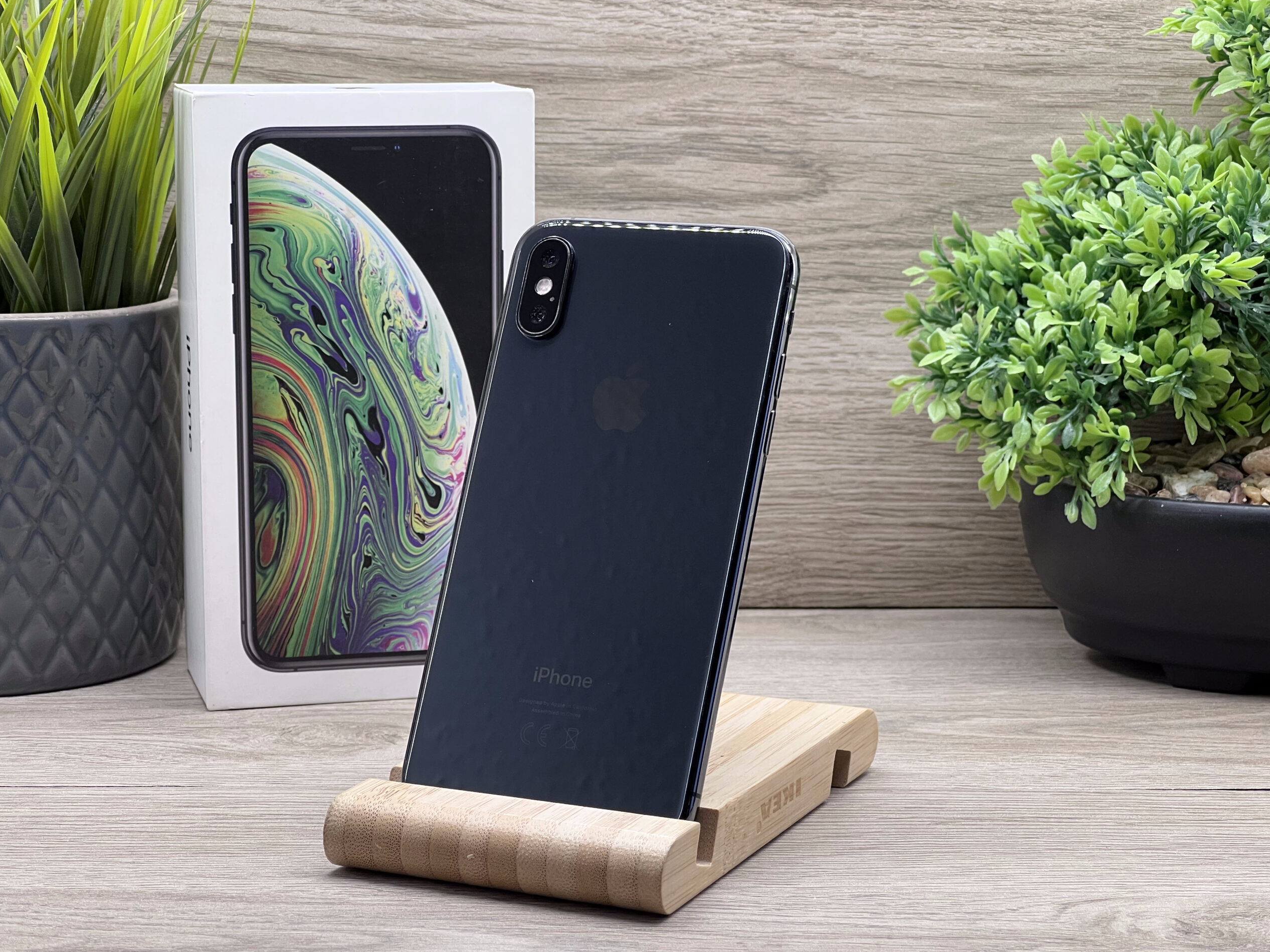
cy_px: 478
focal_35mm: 78
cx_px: 635
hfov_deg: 25.0
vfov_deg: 18.9
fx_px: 2862
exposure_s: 1/100
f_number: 2.8
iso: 100
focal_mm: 9
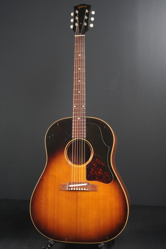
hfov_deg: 25.8
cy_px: 124
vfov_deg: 37.9
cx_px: 83
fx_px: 363
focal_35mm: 52
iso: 5000
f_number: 11
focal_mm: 35
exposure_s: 1/60
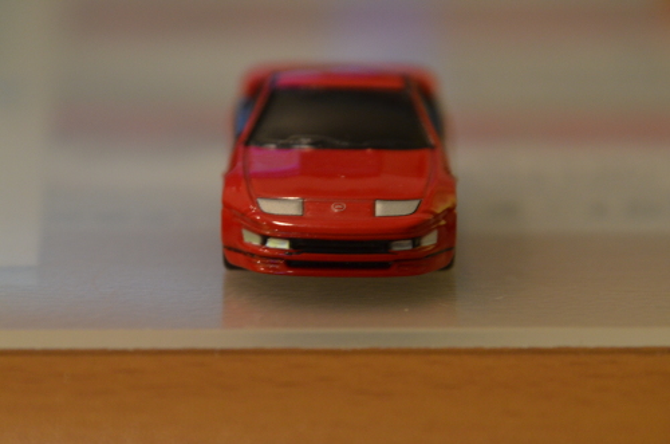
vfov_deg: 3.0
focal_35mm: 450
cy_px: 222
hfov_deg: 4.6
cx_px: 335
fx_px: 8356
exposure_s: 1/30
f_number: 6.3
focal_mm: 300
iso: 1600
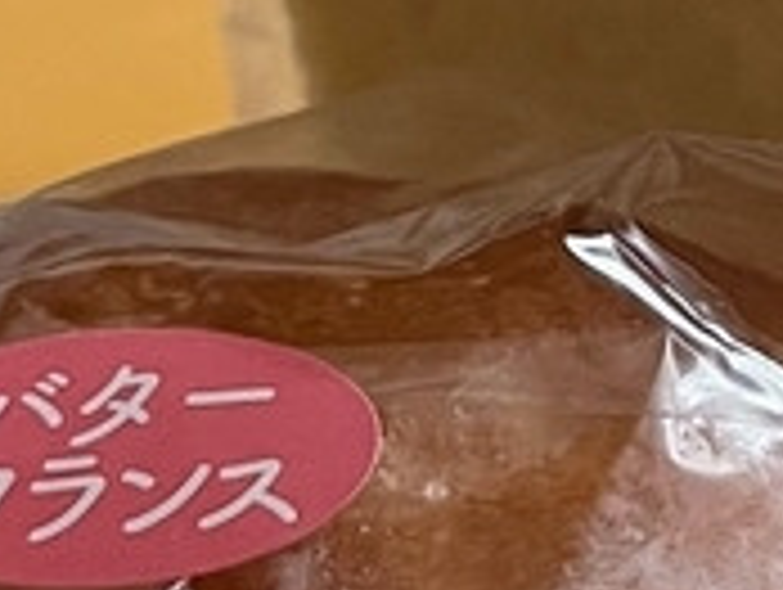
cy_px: 203
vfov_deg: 8.3
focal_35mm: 179
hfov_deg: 11.0
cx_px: 612
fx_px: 4054
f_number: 1.6
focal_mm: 5.1
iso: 400
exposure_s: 1/60
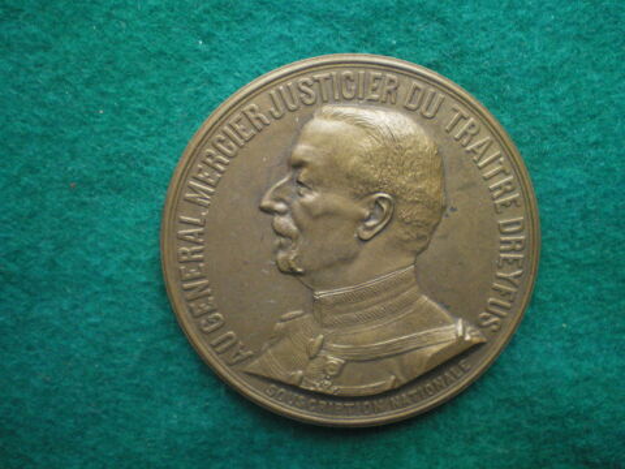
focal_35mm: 38
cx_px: 312
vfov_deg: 37.7
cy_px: 234
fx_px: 686
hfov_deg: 49.0
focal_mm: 6.3
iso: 400
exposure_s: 1/40
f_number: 3.1
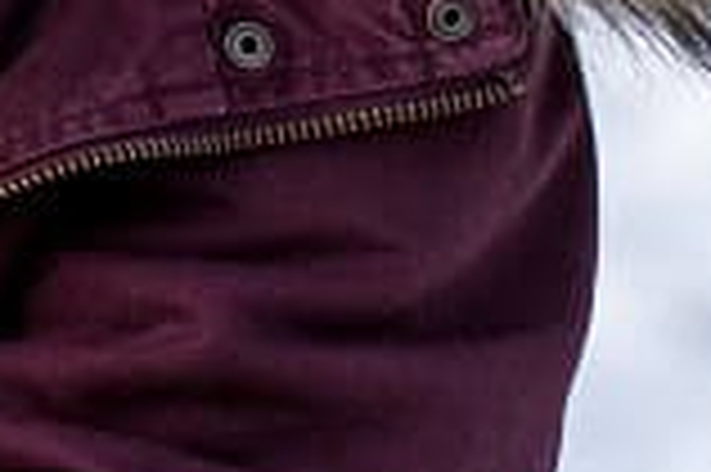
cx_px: -536
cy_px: -362
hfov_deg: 10.3
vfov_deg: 7.0
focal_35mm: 190
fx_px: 3749
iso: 50
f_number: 3.5
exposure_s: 1/640
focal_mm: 50
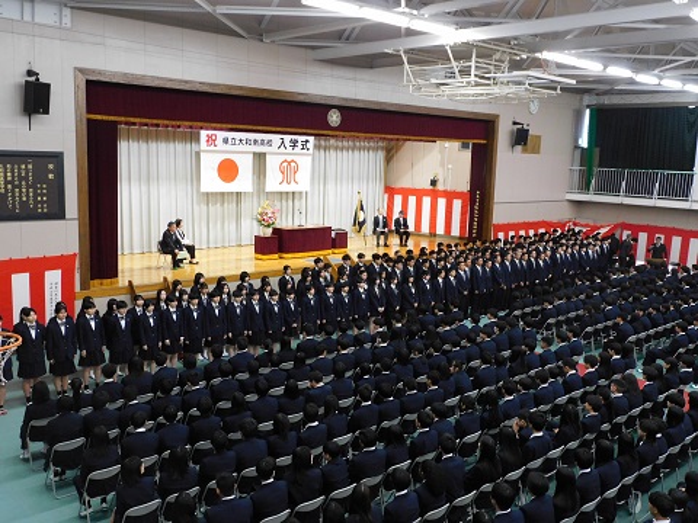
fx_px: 665
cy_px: 262
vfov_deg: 42.9
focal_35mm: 33
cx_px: 349
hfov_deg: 55.4
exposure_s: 1/25
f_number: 3.6
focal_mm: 5.9
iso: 400
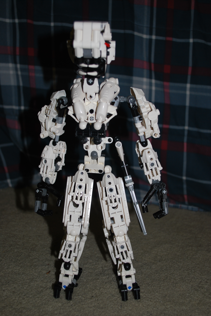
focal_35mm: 36
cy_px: 158
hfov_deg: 37.0
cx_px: 106
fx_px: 316
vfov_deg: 53.1
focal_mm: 24
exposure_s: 1/60
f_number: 4.2
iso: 200
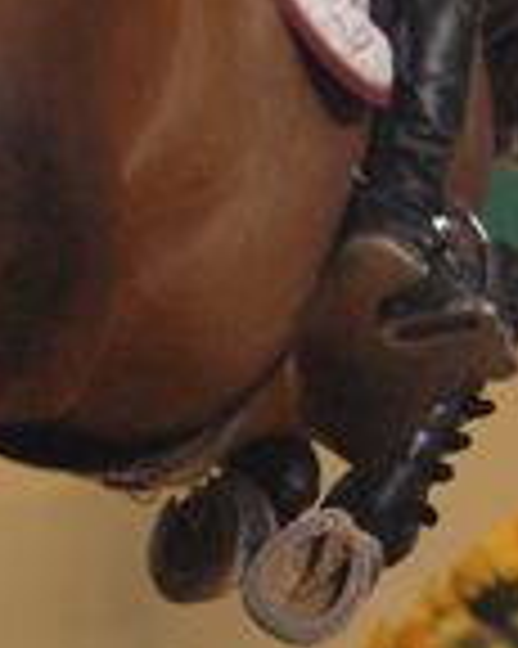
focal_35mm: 1029
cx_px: 347
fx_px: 19742
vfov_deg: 1.9
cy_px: -97
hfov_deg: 1.5
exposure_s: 1/320
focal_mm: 165
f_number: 2.8
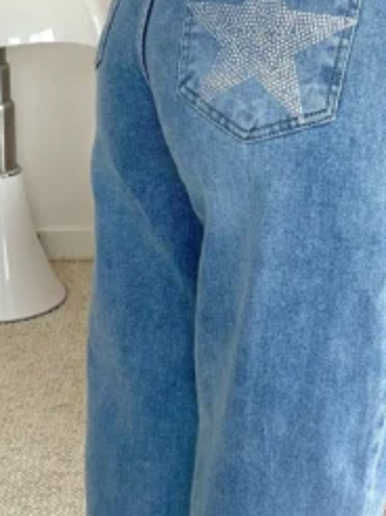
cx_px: 197
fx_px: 1043
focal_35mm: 70
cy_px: 114
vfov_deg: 27.3
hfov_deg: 21.0
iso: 20
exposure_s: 1/121
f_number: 1.9
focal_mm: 2.71
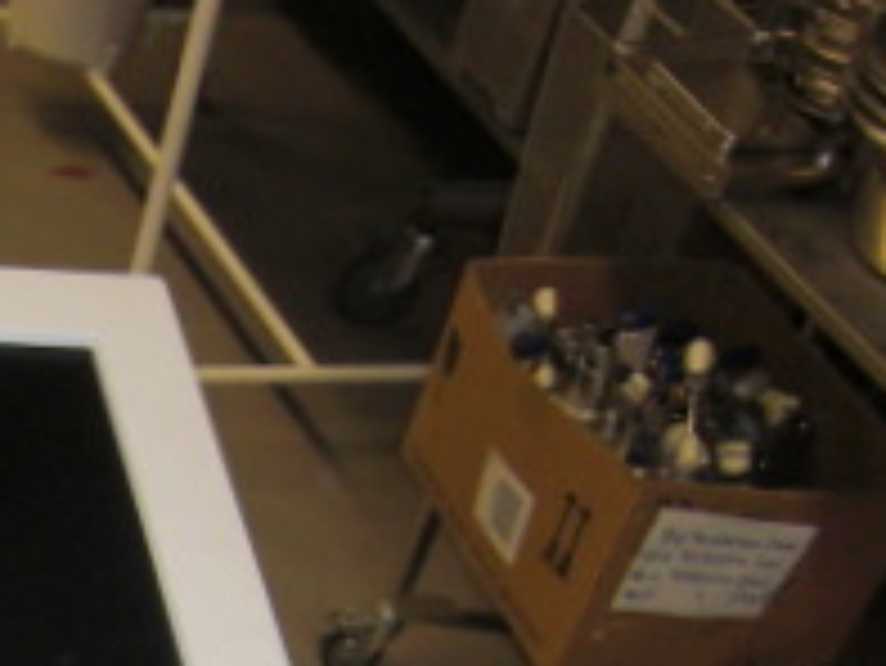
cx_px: -387
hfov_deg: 19.2
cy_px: 968
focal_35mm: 91
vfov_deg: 15.2
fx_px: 2331
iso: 200
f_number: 2.6
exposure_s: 1/60
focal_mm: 4.9
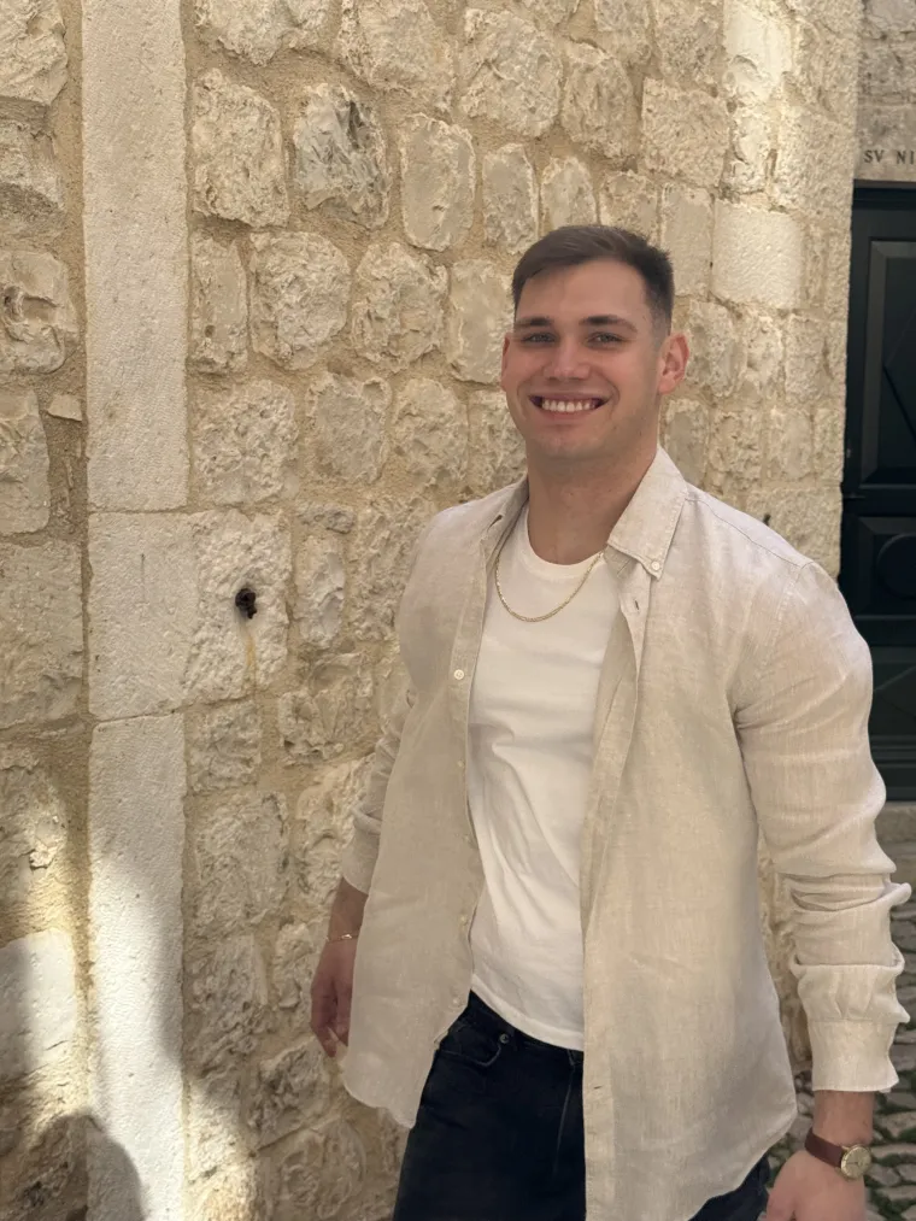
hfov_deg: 30.3
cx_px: 458
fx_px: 1693
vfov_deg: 39.7
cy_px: 610
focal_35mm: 48
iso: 80
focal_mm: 6.76
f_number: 1.78
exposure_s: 1/1838
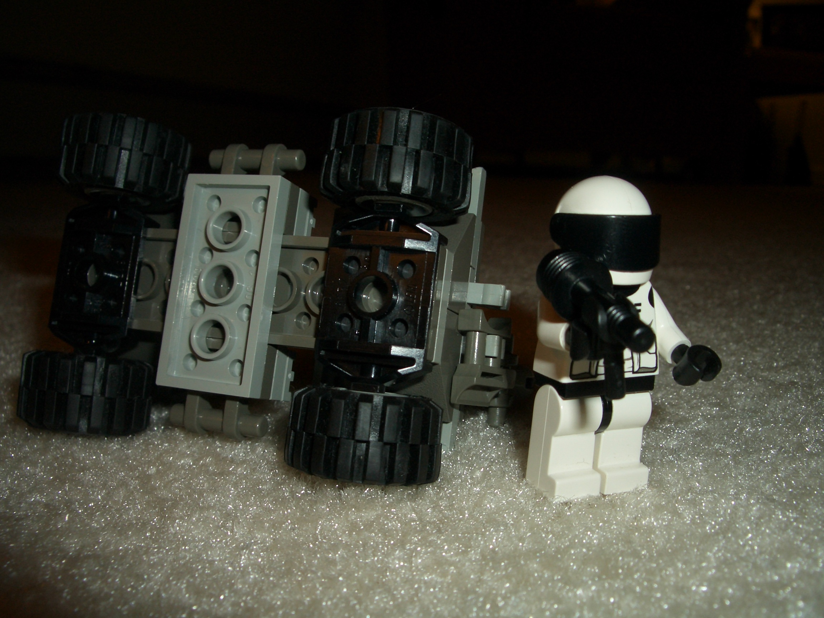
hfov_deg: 52.6
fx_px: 833
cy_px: 309
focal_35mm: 35
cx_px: 412
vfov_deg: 40.7
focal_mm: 5.8
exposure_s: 1/60
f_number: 4.3
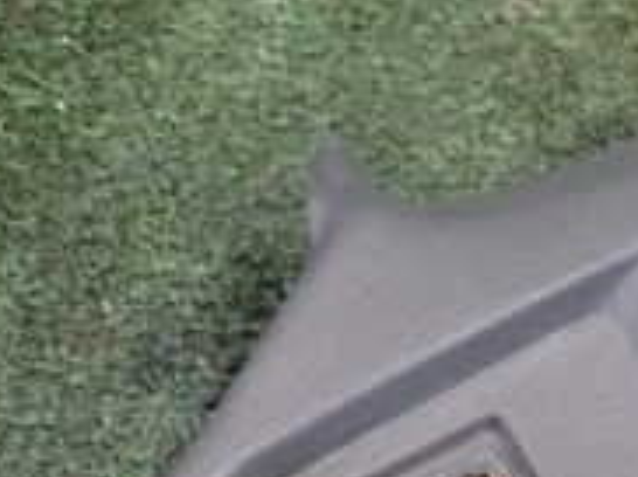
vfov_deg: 14.8
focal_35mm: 99
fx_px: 1822
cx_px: 834
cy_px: 393
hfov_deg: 18.5
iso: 400
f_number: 2.3
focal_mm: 5.4
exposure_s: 1/30
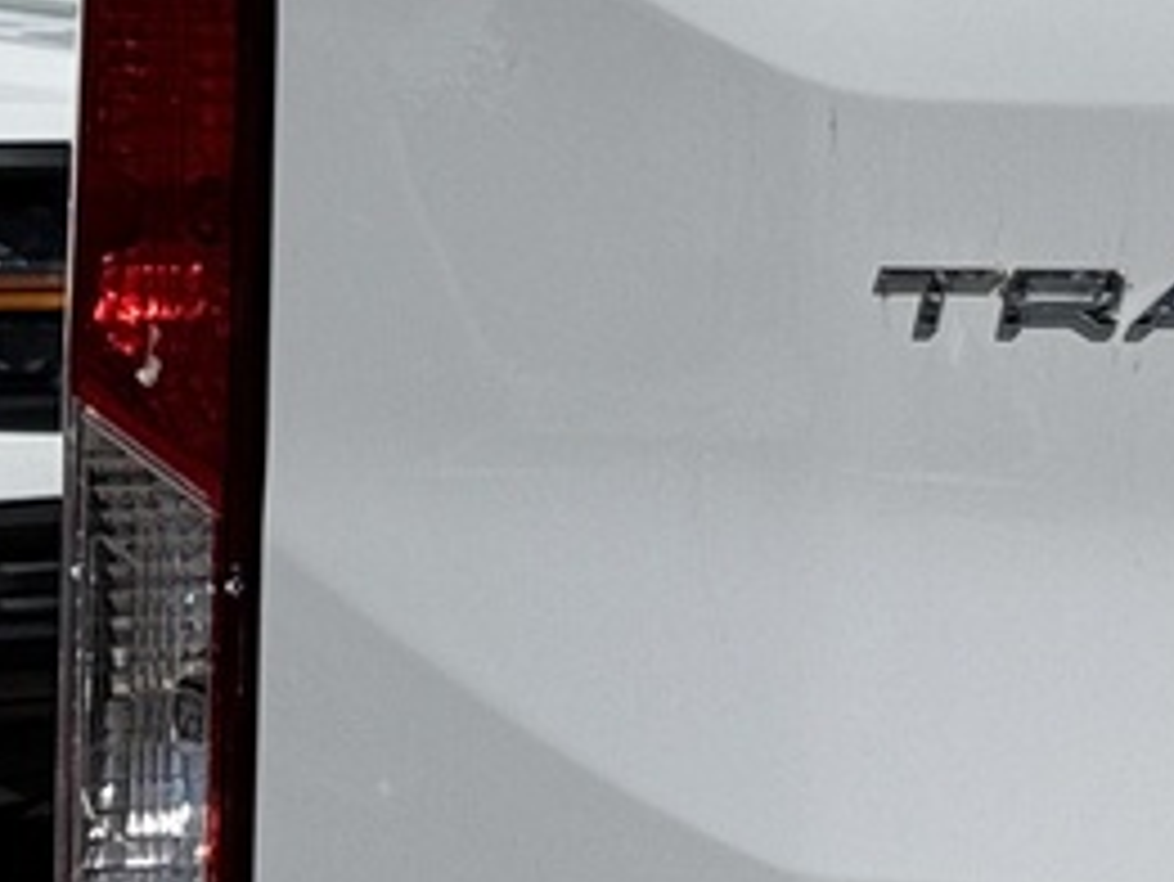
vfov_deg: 7.8
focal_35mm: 188
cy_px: -292
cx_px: 1885
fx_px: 6379
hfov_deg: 10.1
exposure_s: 1/12346
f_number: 1.78
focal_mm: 6.76
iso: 64
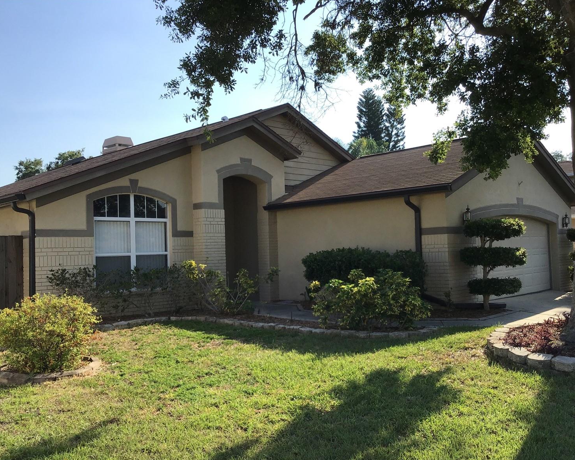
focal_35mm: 33
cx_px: 305
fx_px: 562
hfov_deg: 54.2
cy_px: 233
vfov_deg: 44.6
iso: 25
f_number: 2.4
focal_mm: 3.3
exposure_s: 1/886
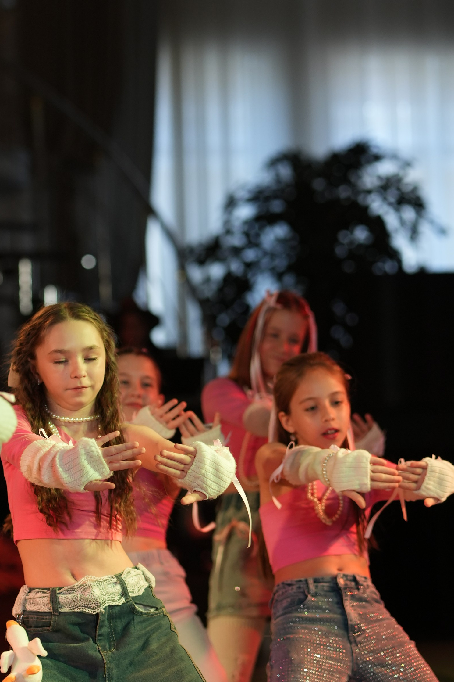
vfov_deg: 14.1
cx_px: 126
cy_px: 374
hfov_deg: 9.4
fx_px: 2762
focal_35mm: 146
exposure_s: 1/400
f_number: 2.2
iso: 800
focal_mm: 85
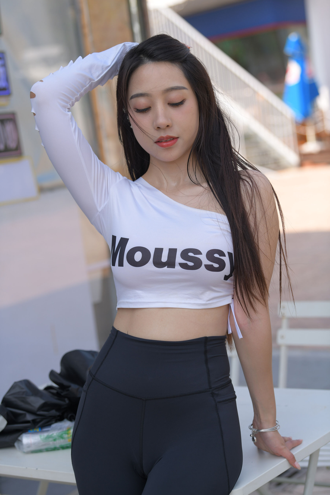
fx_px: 1072
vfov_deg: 26.0
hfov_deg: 17.5
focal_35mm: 78
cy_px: 248
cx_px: 165
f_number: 4
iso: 160
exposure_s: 1/800
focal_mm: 78
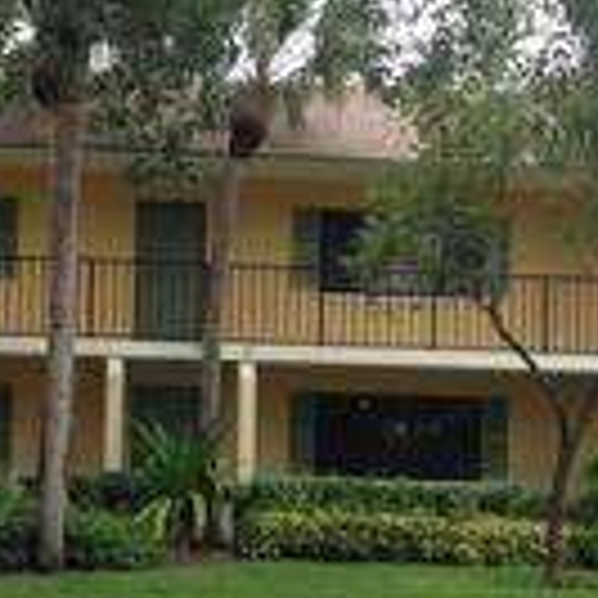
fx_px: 1720
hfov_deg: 19.6
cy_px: 373
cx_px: 166
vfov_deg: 19.7
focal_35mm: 88
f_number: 2.4
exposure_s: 1/369
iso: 50
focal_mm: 4.12
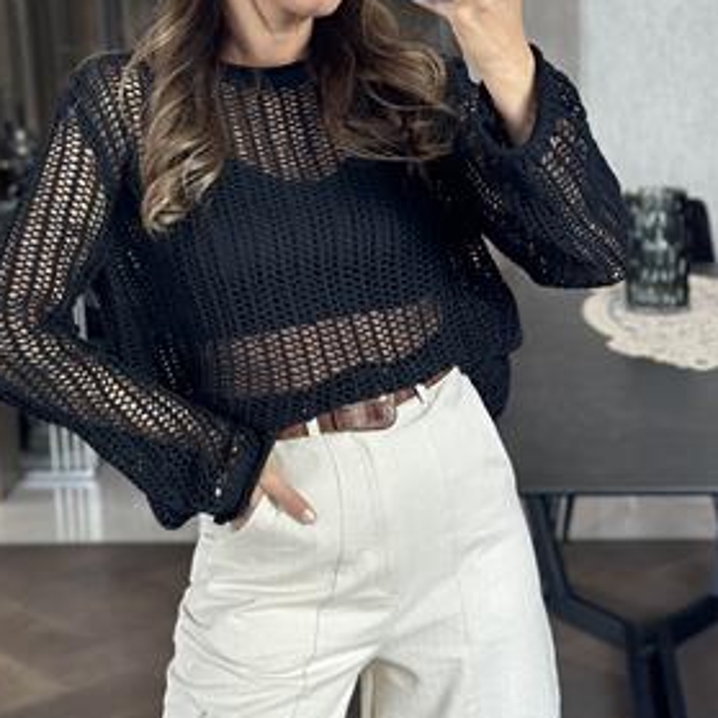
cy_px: 275
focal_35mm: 77
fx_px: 1807
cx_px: 270
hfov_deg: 22.4
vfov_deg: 22.4
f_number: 1.78
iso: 125
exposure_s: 1/110
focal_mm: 6.86
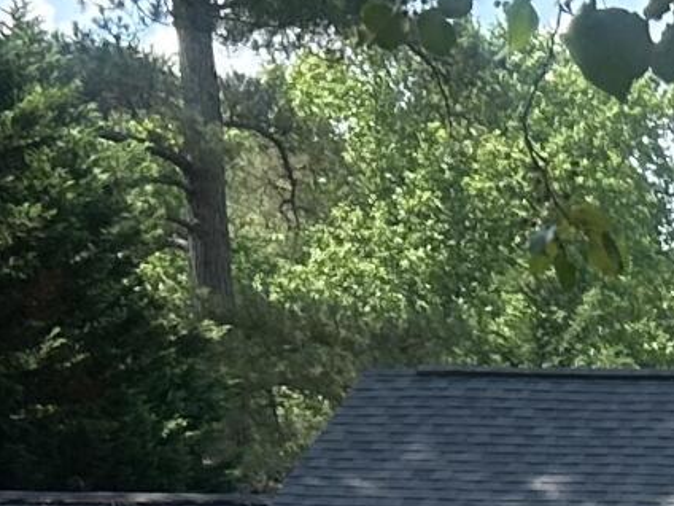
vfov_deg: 7.6
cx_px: 1516
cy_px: 1142
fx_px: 3583
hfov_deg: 9.7
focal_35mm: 184
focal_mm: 5.7
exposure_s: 1/1575
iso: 50
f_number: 1.5
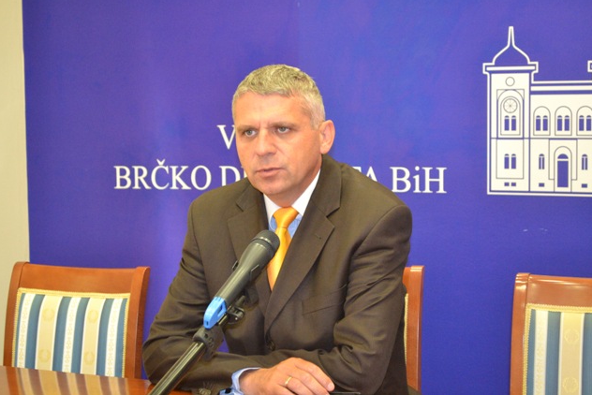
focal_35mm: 84
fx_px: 1374
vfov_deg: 16.4
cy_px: 196
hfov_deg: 24.3
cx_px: 294
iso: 3200
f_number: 5.6
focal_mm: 55
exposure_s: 1/60
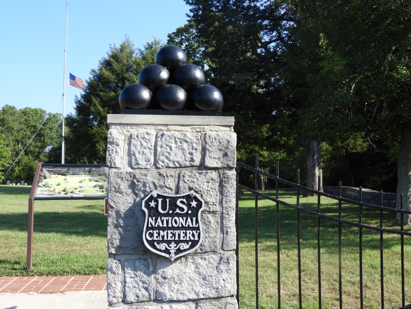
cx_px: 206
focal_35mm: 45
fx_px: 534
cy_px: 154
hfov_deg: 42.1
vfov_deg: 32.2
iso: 100
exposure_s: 1/400
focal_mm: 8.1
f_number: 4
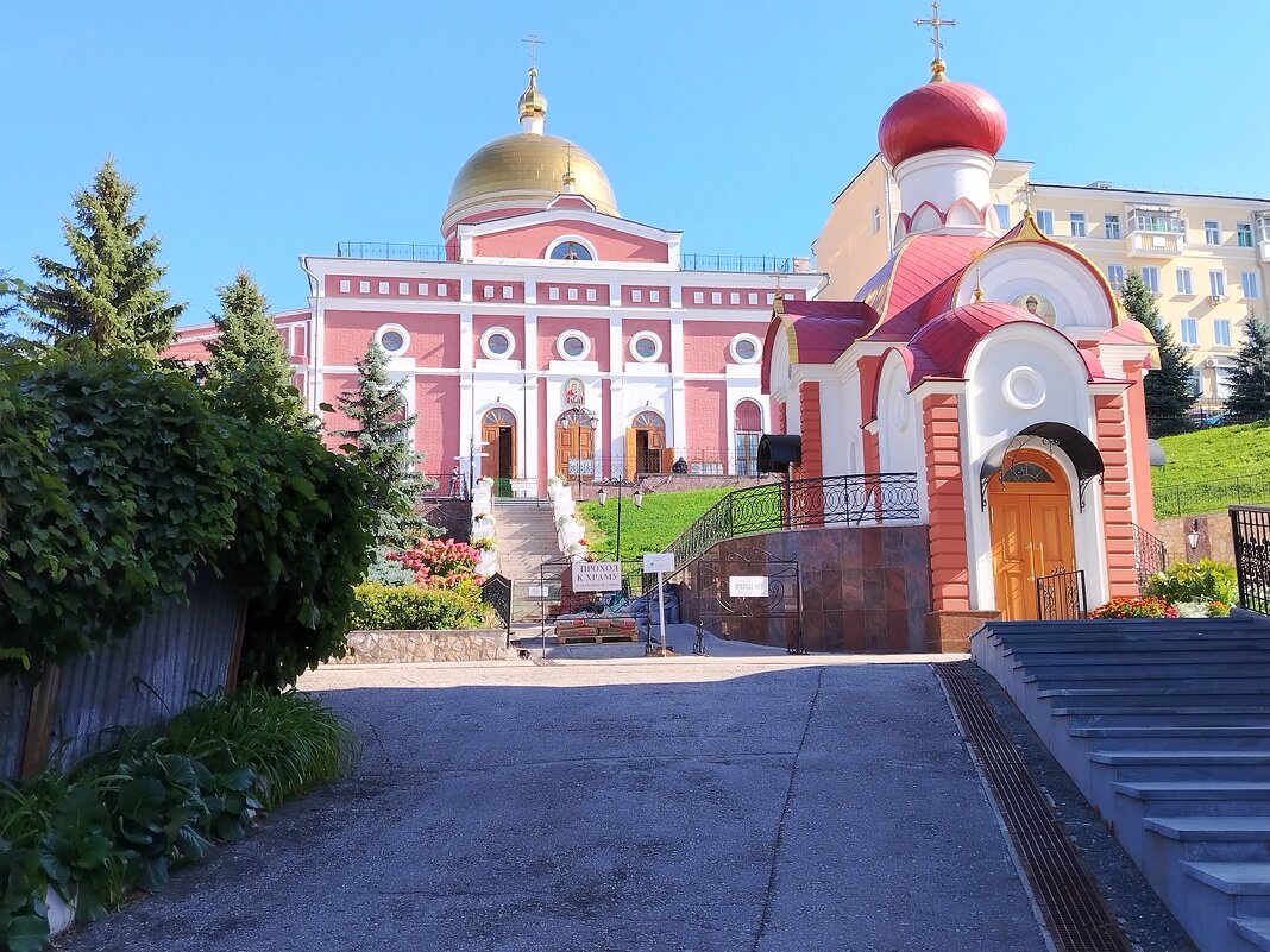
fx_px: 1431
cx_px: 635
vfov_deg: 36.8
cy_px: 476
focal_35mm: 39
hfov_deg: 47.9
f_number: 1.75
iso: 100
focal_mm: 5.25
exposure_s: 1/512
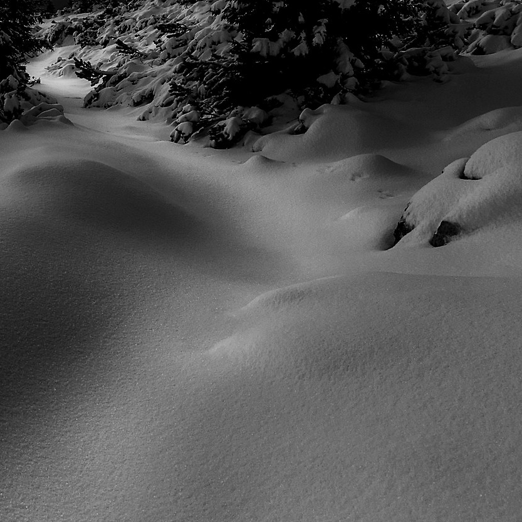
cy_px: 111
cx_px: -89
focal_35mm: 44
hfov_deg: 32.4
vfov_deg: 37.1
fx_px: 751
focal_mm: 12
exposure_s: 1/60
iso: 100
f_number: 13
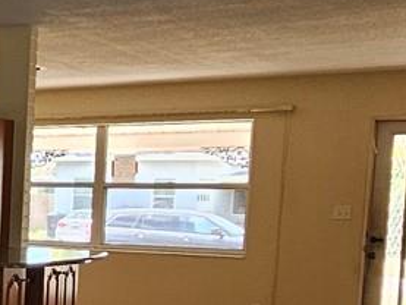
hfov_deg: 18.3
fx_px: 880
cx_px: -387
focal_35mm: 75
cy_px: 286
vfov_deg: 19.2
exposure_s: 1/120
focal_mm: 2.2
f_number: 2.2
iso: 80
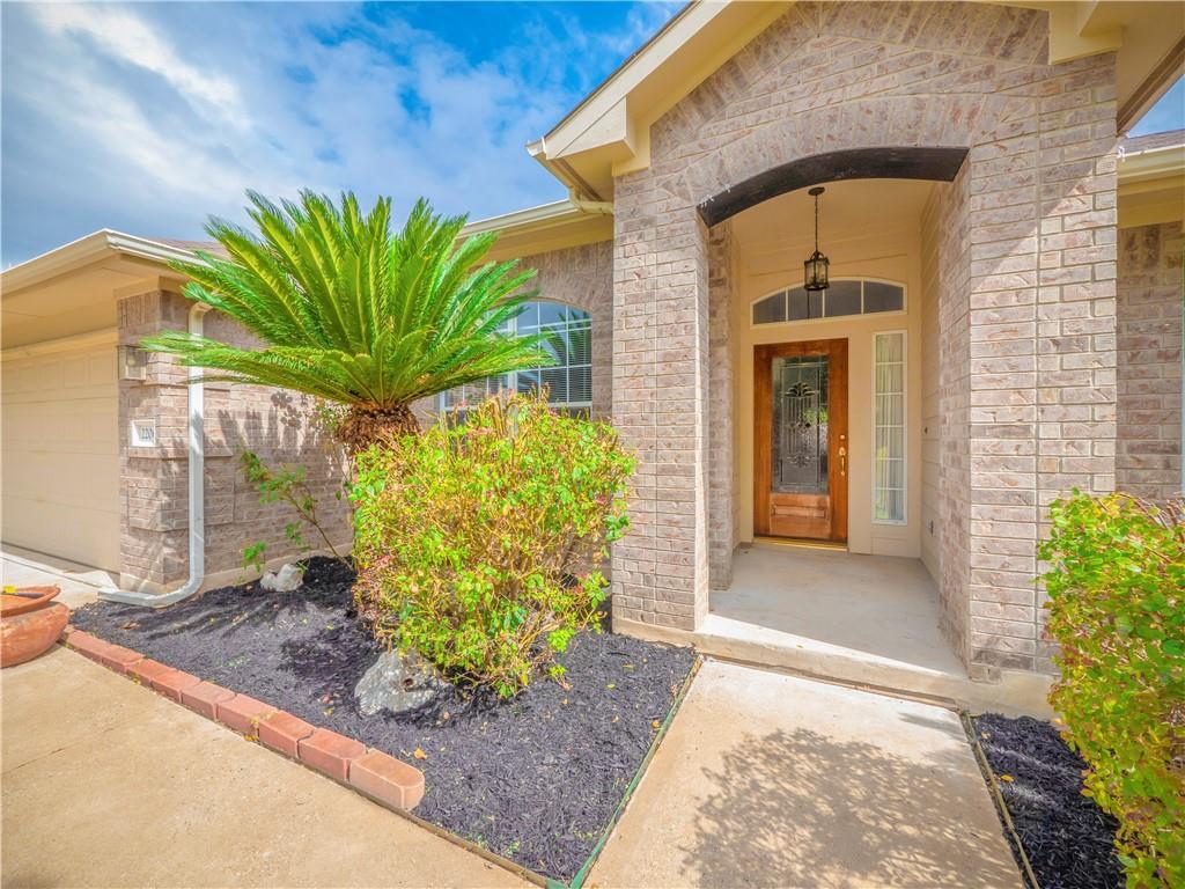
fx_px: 479
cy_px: 444
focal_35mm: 14
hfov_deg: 102.1
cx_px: 592
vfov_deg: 85.7
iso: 200
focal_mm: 7
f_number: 10
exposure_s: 1/125
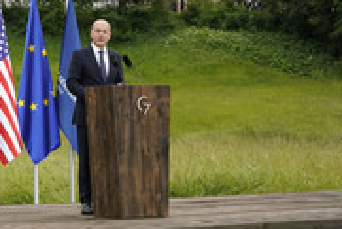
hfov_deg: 18.7
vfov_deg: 12.7
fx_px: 1017
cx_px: 26
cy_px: 15
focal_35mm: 107
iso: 400
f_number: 4.5
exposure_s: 1/640
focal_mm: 43
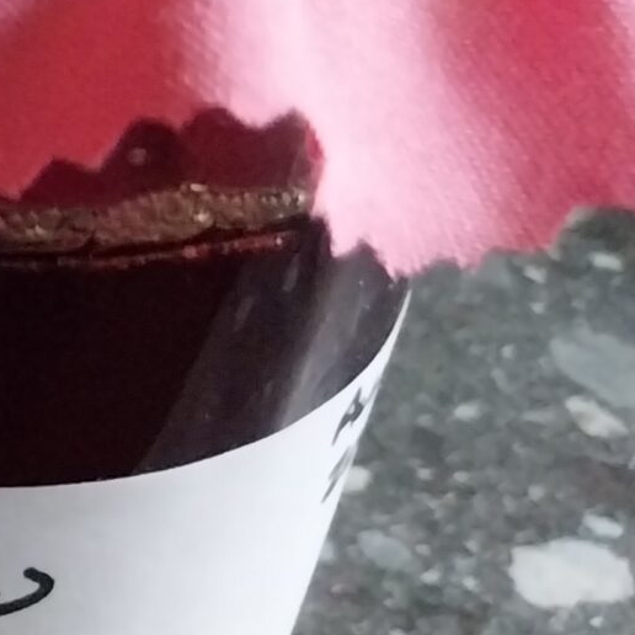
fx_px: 2366
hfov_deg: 12.1
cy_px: 223
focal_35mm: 114
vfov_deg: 15.3
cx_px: -921
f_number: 1.8
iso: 1000
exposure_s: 1/25
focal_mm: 4
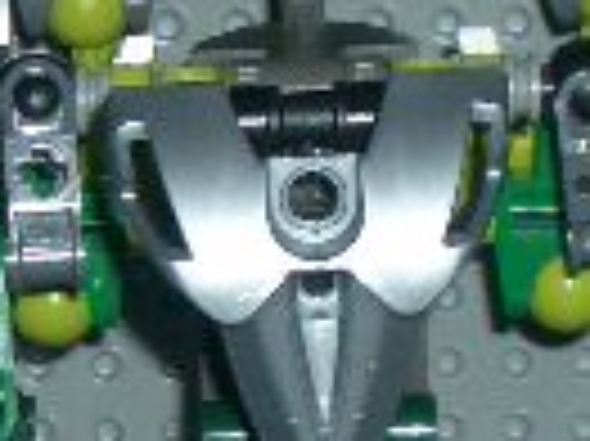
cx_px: 239
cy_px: 351
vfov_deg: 6.2
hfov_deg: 8.3
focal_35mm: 239
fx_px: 4070
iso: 100
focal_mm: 8.2
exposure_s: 1/60
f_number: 3.1
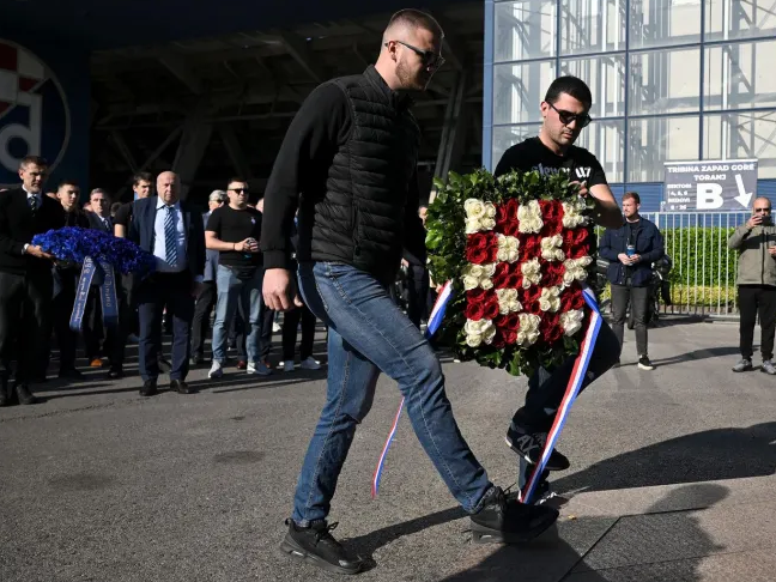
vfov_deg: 51.4
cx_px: 357
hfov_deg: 65.2
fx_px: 605
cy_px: 288
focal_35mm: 27
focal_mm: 24
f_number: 4
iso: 250
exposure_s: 1/4000
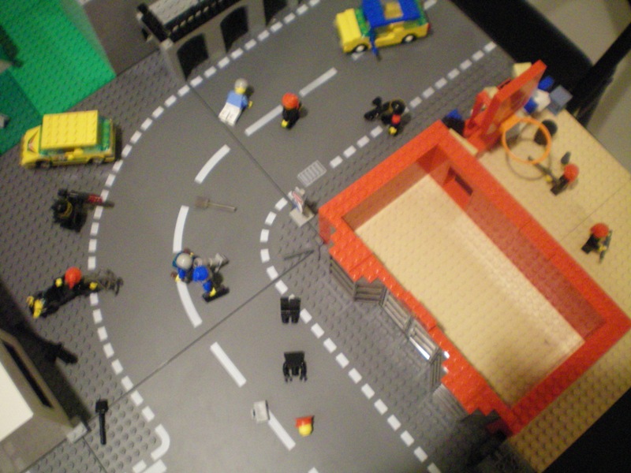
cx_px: 316
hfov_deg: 49.0
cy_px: 236
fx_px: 693
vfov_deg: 37.7
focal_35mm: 38
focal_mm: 6.3
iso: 400
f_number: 3.1
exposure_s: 1/15
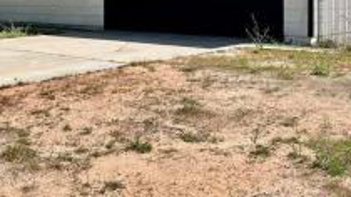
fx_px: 502
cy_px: -7
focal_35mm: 54
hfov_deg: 37.0
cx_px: 65
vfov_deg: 21.3
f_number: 1.6
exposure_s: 1/4310
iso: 50
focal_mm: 5.1
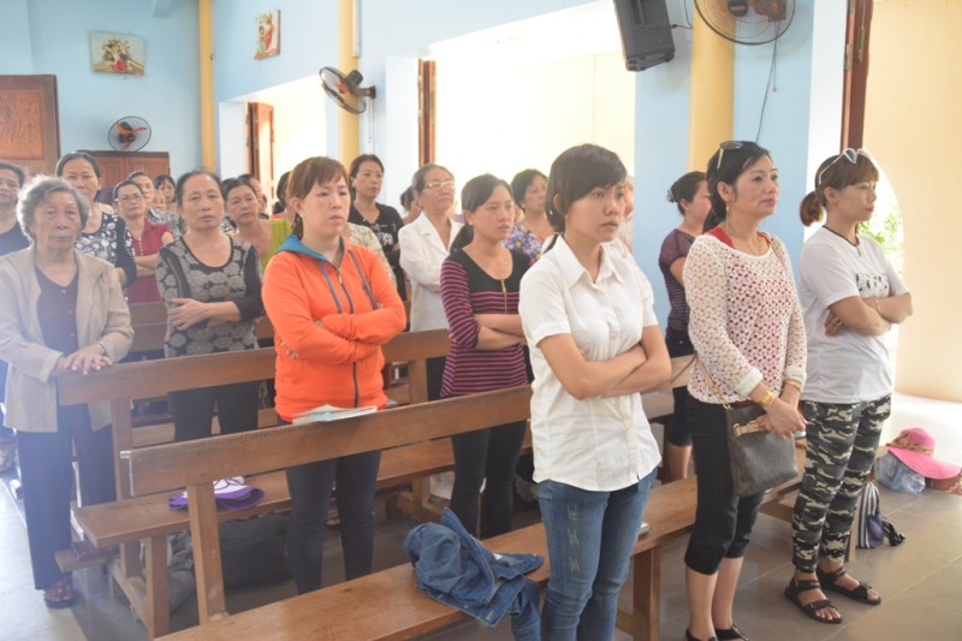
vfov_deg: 40.0
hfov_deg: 57.2
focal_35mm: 33
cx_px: 481
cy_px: 320
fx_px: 882
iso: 1600
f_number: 4
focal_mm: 22
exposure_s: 1/60
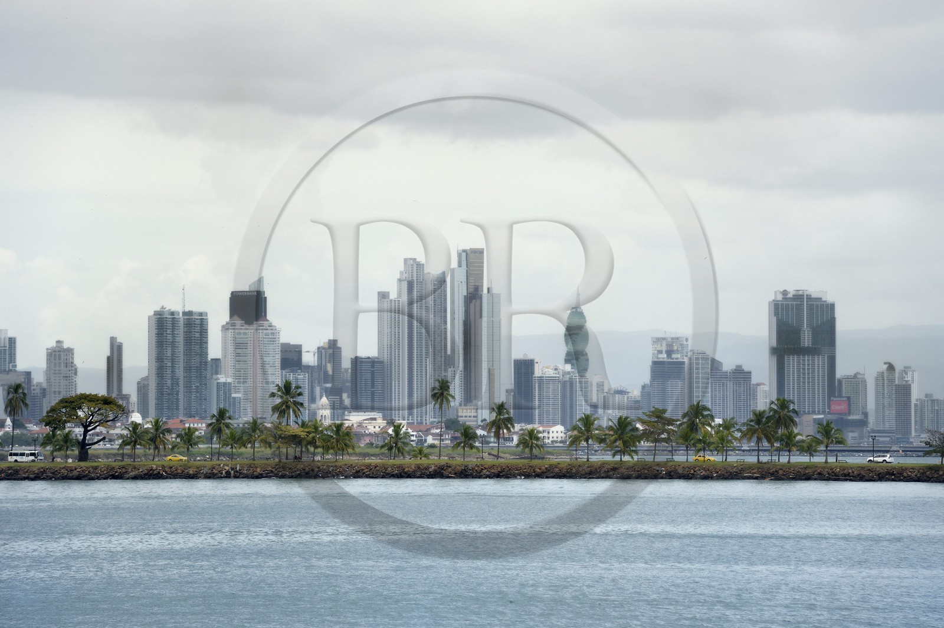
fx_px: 5240
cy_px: 314
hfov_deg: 10.3
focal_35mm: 200
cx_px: 472
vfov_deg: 6.9
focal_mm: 200
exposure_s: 1/500
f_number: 9
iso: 400
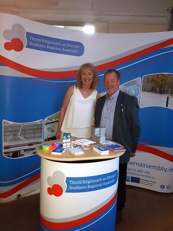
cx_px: 86
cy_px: 116
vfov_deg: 67.3
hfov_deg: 53.1
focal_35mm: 26
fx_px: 173
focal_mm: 4.2
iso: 160
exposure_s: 1/50
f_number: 1.7
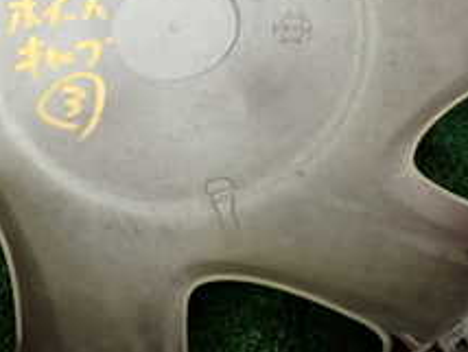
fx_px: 1137
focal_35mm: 84
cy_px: 57
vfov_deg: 17.4
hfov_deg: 23.2
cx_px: 164
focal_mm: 5.4
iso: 200
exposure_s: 1/60
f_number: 2.3
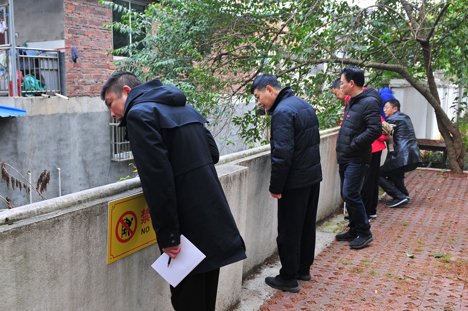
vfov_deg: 36.8
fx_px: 467
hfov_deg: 53.2
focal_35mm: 36
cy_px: 156
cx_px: 234
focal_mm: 24
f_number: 4.5
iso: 200
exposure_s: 1/100
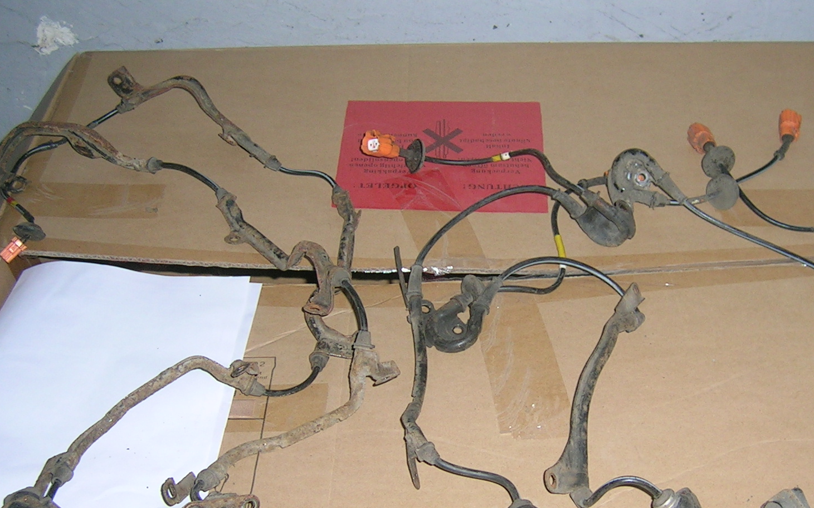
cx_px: 476
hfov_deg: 38.8
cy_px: 326
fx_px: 1154
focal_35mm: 52
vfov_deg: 24.8
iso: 58
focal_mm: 5.4
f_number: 2.8
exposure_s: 1/60.1
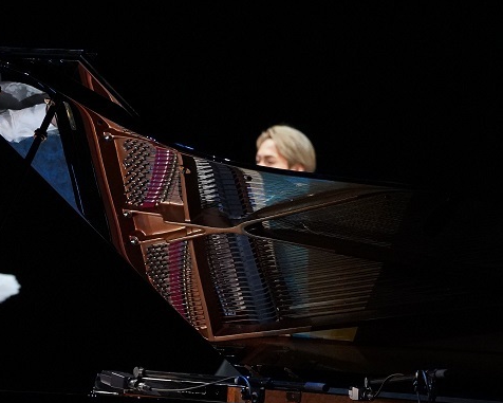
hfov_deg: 5.4
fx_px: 5286
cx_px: 14
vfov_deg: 4.4
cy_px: 336
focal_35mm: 355
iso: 6400
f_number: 5
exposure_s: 1/320
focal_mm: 150
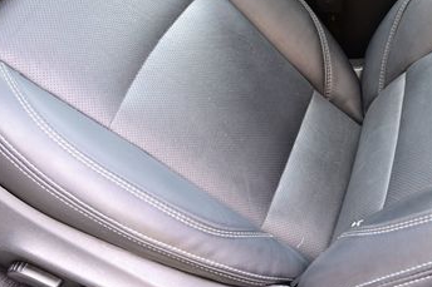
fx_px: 653
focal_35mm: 54
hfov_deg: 35.4
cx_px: 349
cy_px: 58
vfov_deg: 24.4
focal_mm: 19.5
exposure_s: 1/30
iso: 200
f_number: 3.8
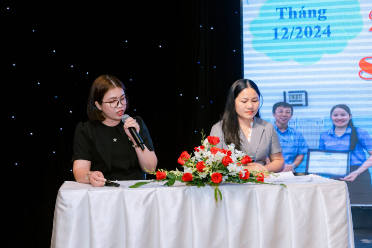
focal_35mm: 54
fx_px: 558
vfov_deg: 25.1
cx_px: 186
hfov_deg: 36.9
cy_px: 124
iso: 1250
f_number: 4.5
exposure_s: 1/200
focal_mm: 54
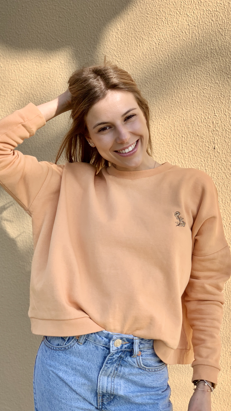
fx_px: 621
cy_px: 206
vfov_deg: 36.6
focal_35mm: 57
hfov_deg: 21.1
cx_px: 115
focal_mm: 6
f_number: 2.4
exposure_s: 1/657
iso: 16
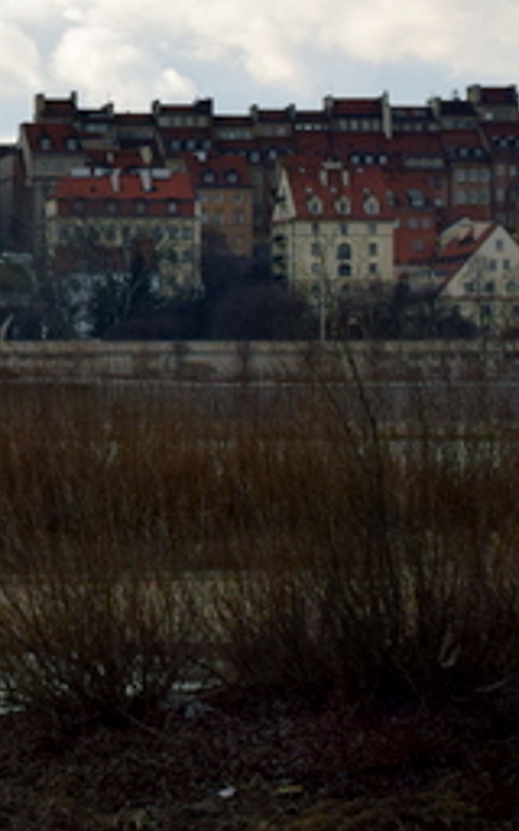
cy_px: 169
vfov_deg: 12.4
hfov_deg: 7.6
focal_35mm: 168
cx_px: -324
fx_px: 3793
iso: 320
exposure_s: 1/500
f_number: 11
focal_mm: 35
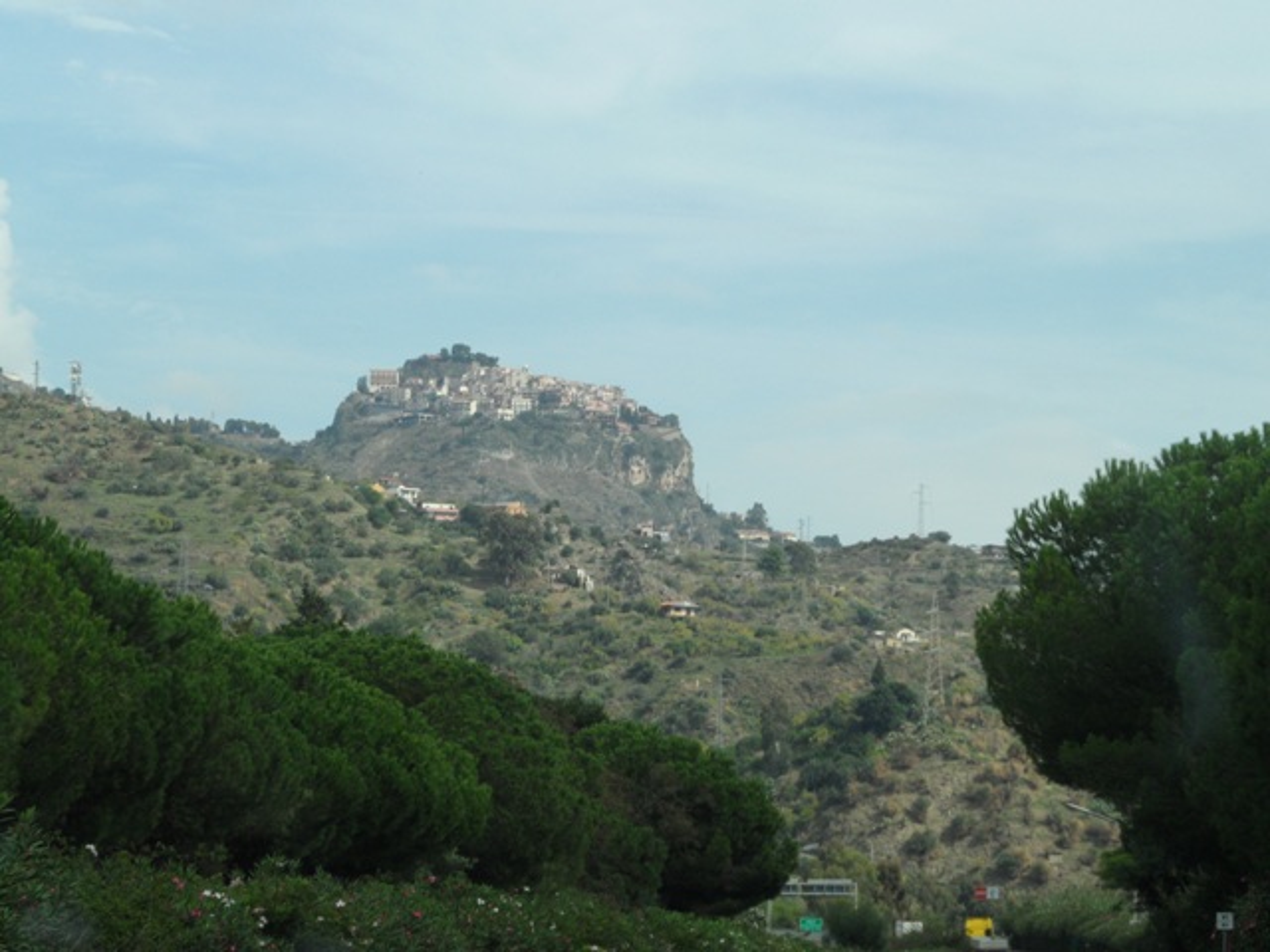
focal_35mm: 120
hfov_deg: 16.4
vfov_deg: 12.3
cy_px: 476
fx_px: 4403
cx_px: 635
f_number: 6.2
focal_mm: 20
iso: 80
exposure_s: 1/250
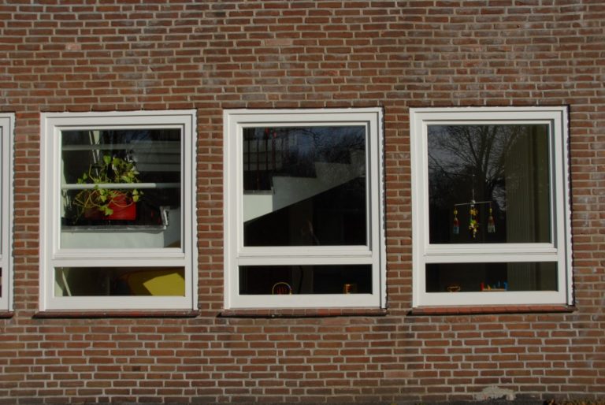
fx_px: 555
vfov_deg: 40.1
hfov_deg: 57.2
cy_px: 202
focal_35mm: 33
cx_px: 302
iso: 100
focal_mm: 22
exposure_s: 1/350
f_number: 10
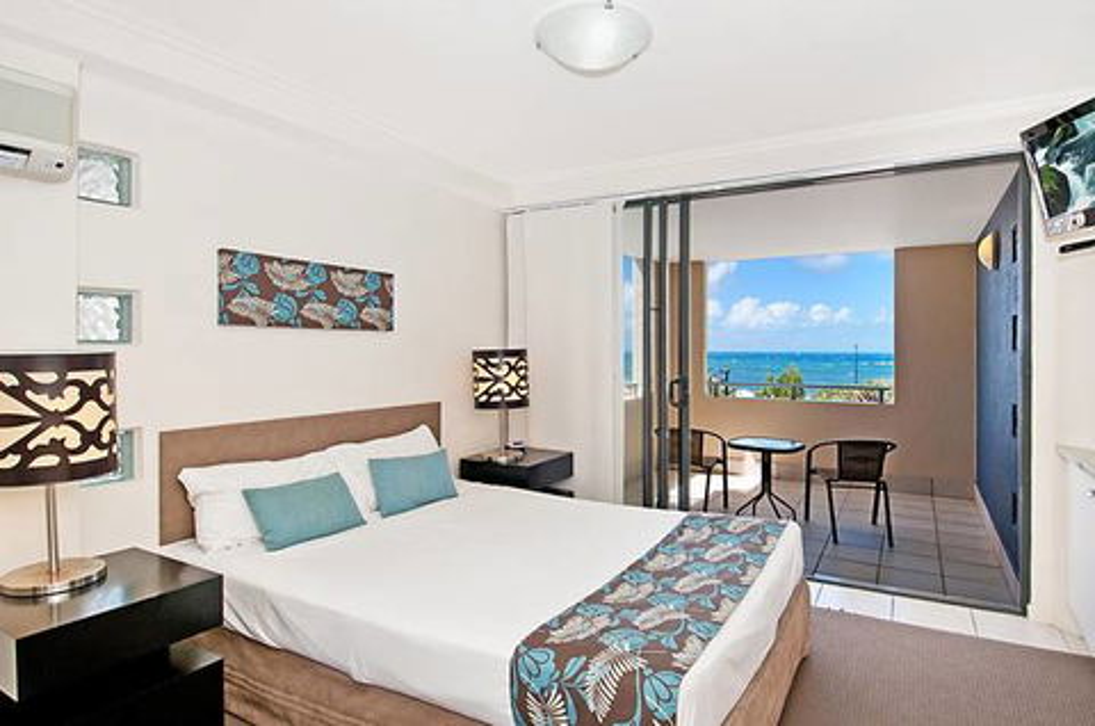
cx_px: 548
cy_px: 363
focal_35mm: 18
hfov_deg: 90.1
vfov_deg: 67.2
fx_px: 546
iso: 400
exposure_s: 1/250
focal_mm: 12
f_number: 8
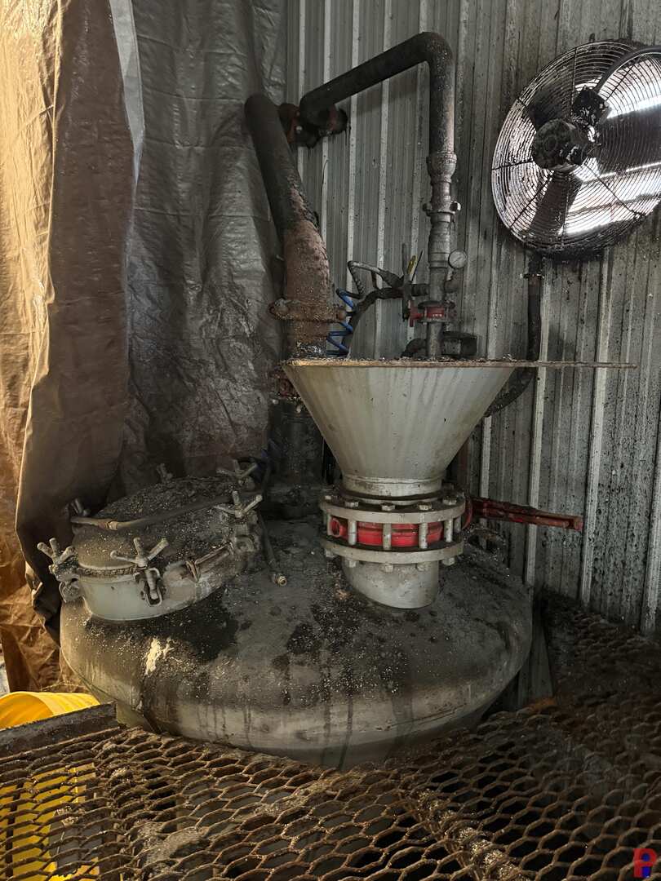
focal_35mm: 24
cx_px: 330
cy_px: 440
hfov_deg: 56.8
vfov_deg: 71.6
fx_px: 611
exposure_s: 1/30
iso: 1250
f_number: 1.78
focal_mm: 6.76
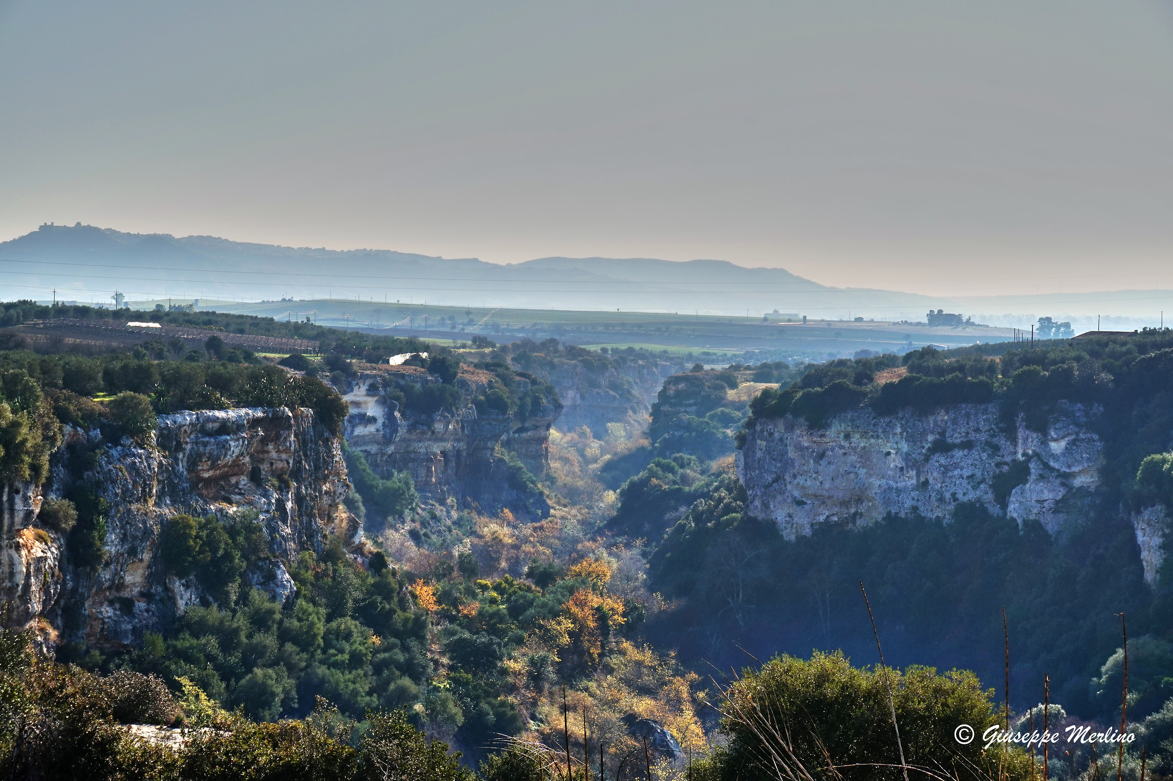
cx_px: 586
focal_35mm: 75
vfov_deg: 18.2
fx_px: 2442
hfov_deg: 27.0
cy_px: 390
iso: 100
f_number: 14
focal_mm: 50
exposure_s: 1/125
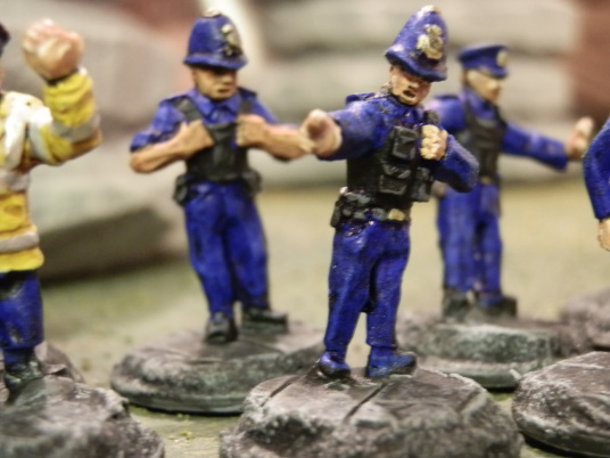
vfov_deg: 24.0
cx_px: 305
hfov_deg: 31.7
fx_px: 1075
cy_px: 229
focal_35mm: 61
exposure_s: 1/5
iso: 400
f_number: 3.7
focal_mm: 10.99
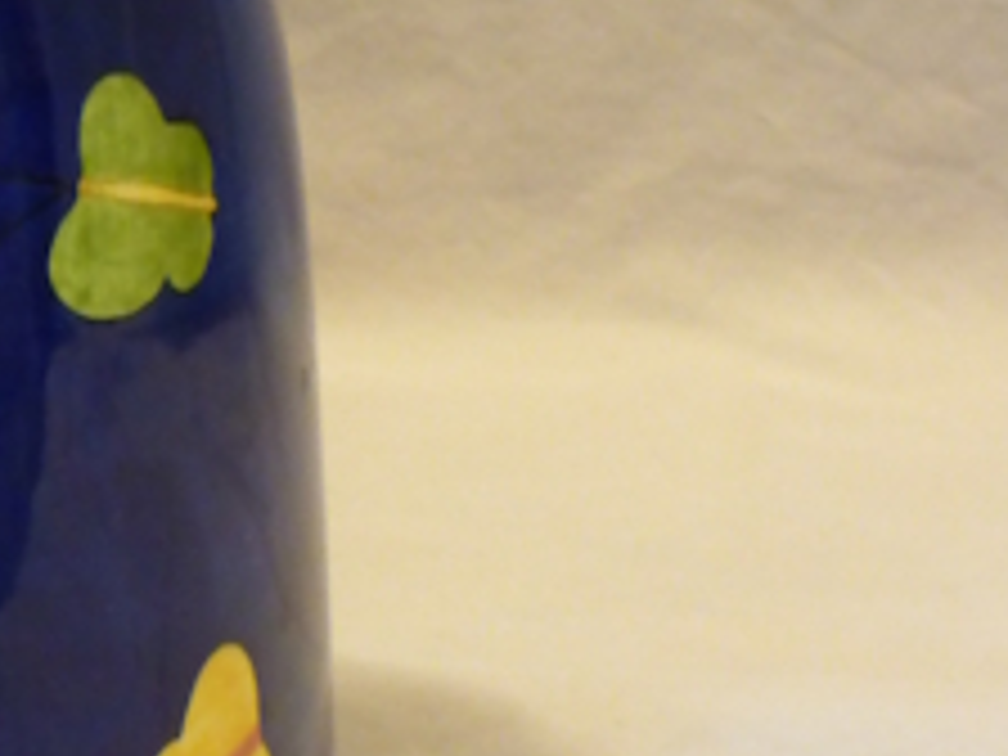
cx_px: -369
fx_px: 12085
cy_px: 212
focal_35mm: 415
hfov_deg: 4.8
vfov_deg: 3.6
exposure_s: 1/4
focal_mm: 23.64
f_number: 5.2
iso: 500
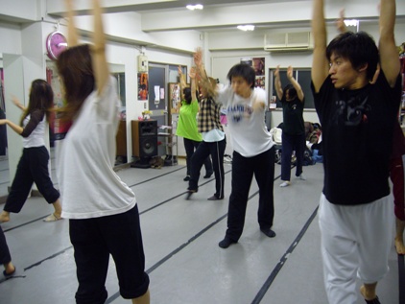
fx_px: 410
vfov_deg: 40.7
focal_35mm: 35
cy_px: 152
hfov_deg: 52.6
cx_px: 202
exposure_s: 1/15
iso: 160
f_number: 2.8
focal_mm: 5.8
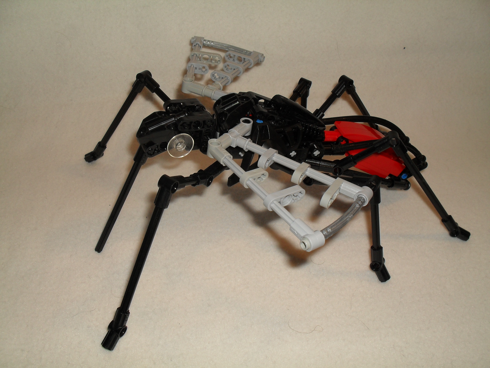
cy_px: 184
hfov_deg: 52.6
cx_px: 245
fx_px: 495
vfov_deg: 40.7
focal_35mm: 35
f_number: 8.4
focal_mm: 6.3
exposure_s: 1/45
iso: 100
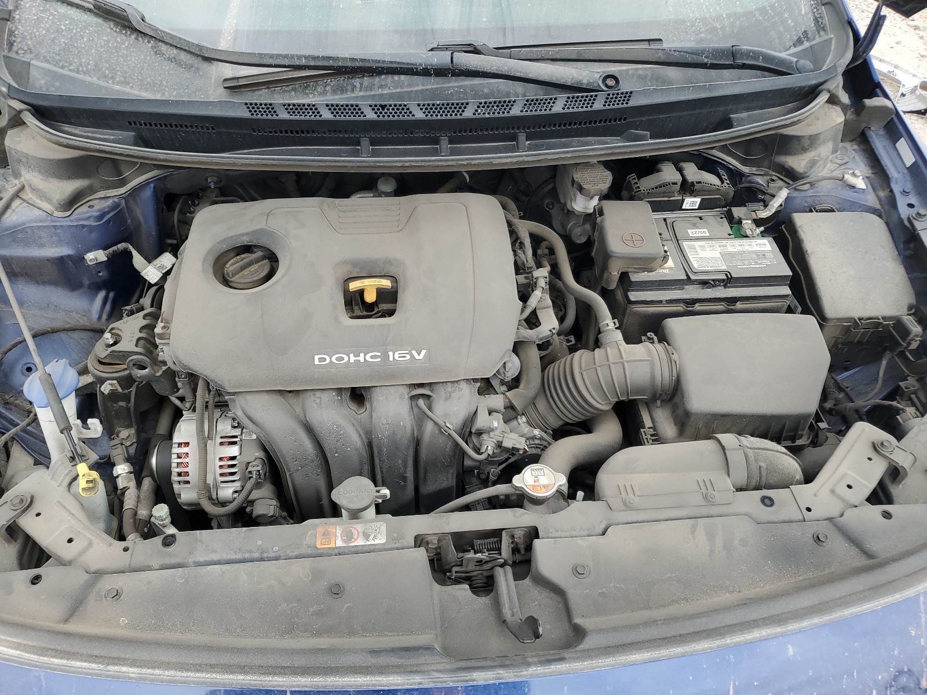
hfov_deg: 67.3
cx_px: 464
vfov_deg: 53.1
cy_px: 348
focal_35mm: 26
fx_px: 696
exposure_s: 1/60.2
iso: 54
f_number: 1.5
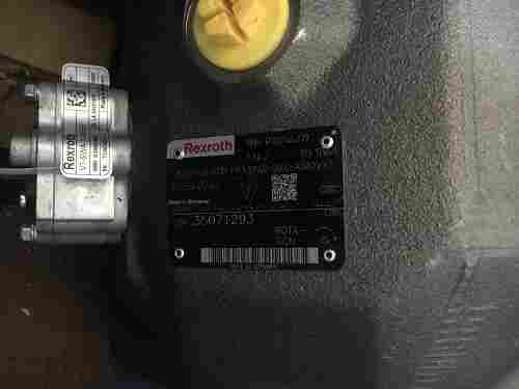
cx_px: 260
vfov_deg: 48.2
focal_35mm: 29
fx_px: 435
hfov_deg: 61.7
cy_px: 194
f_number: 2.2
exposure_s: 1/17
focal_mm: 4.15
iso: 500
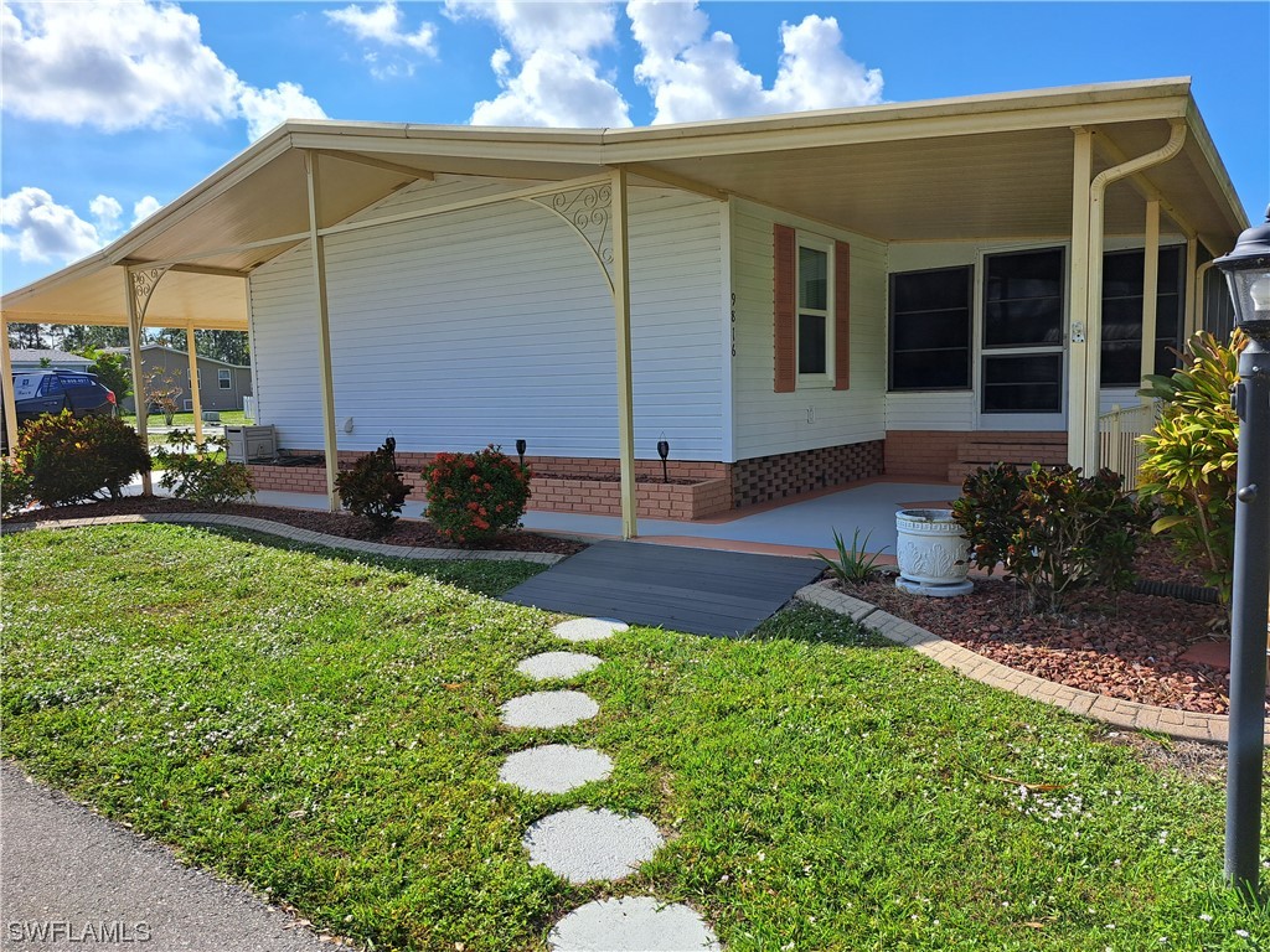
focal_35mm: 24
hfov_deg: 71.6
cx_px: 635
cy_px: 476
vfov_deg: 56.8
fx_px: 881
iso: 50
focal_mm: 5.23
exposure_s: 1/1724
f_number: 1.8
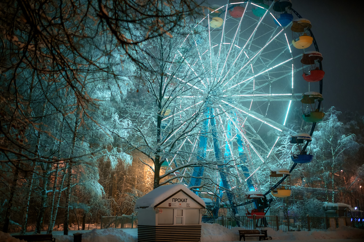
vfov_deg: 37.8
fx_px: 354
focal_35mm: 35
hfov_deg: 54.4
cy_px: 121
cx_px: 182
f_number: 1.4
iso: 800
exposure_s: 1/40
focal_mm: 23
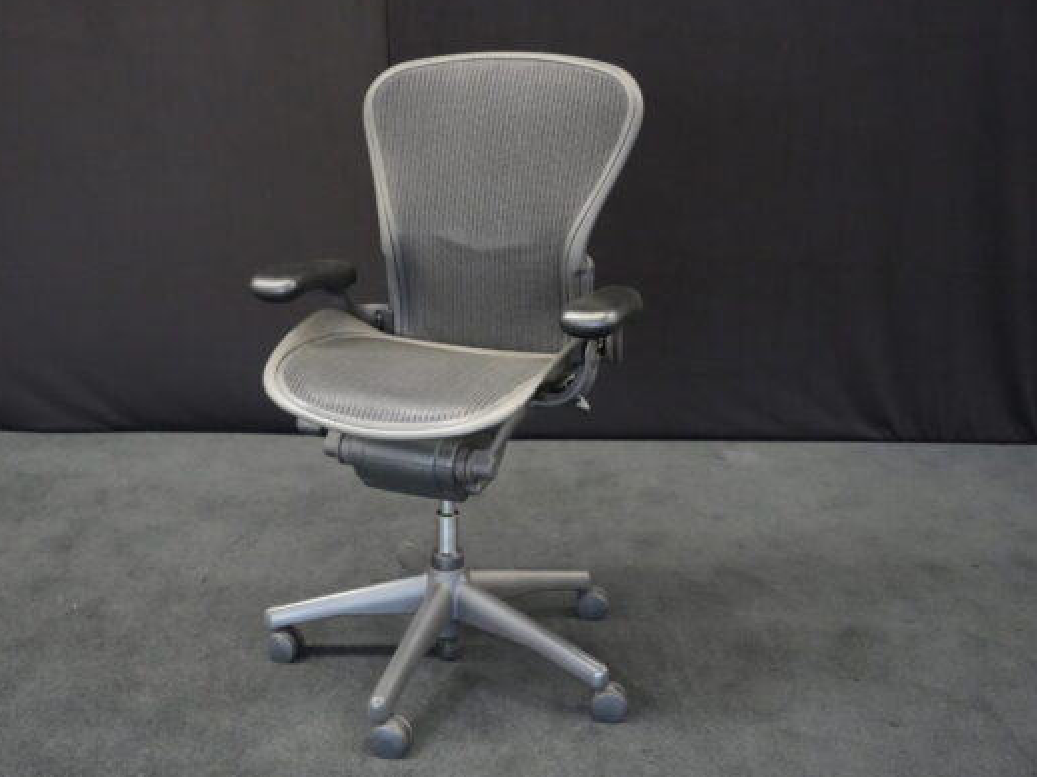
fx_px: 1168
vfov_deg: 36.8
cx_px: 458
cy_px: 391
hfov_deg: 47.8
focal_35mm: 39
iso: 12800
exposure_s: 1/160
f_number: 4
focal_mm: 35
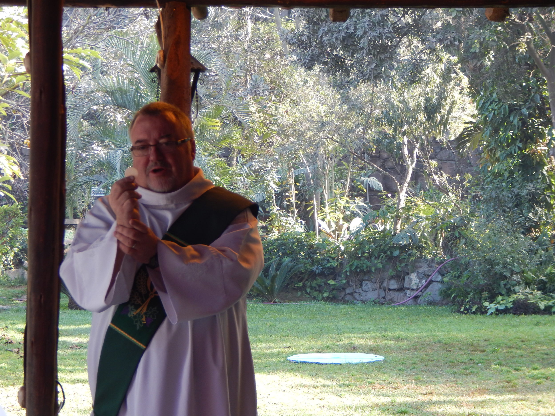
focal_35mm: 131
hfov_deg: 15.1
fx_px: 2100
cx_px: 278
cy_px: 208
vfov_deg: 11.3
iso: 125
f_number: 4.8
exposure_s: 1/30
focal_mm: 23.4
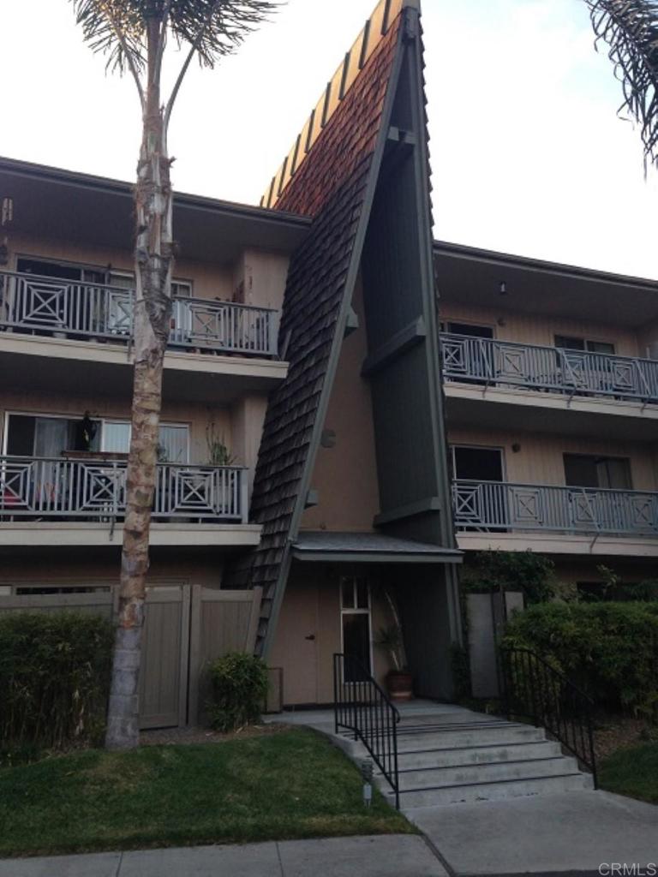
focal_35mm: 33
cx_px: 329
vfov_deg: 55.4
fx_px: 836
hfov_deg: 42.9
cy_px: 438
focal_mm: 4.12
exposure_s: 1/120
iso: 64
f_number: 2.4
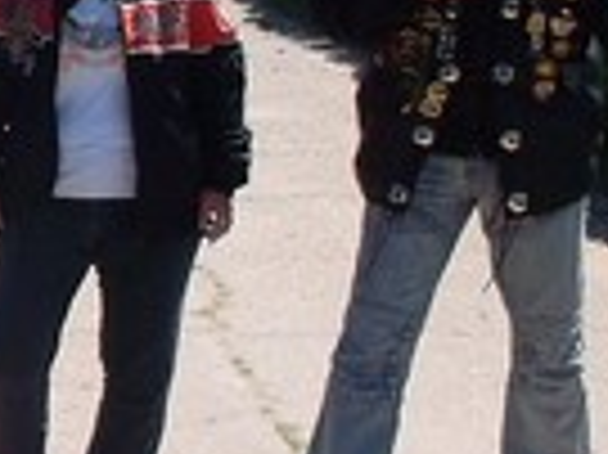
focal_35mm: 133
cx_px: -360
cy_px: 157
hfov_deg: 13.8
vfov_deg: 11.1
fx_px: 2334
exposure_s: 1/680
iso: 80
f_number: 3.3
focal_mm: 4.1
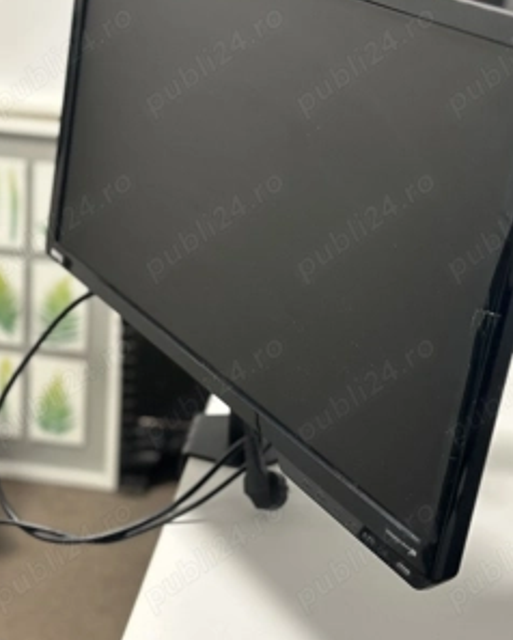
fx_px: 1194
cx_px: 289
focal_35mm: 63
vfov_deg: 29.9
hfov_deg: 24.2
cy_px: 261
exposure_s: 1/33
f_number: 1.78
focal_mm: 6.86
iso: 250
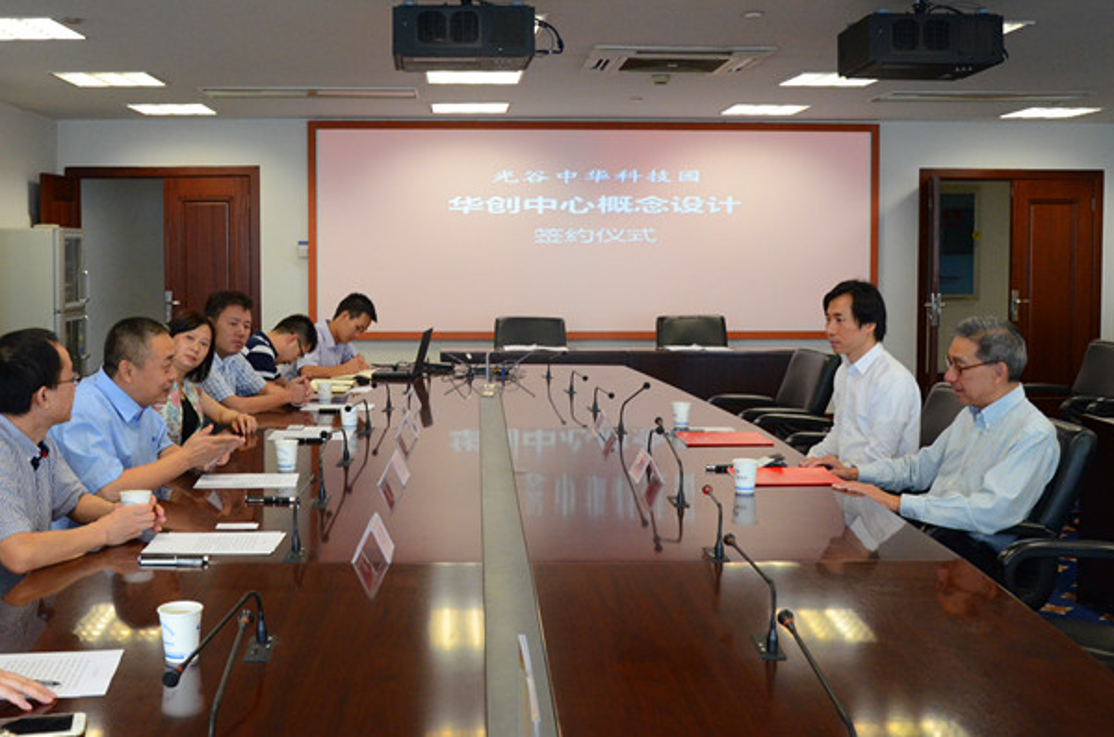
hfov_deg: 53.0
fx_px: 1111
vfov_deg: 36.6
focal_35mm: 36
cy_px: 294
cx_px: 473
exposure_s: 1/125
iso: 1600
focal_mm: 18
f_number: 5.6
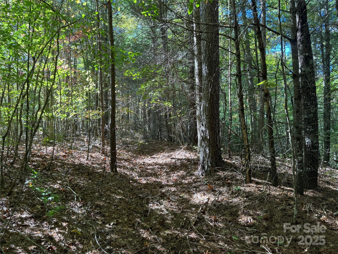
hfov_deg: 71.6
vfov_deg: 56.8
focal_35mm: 24
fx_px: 234
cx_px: 169
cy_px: 127
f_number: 1.78
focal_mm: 6.76
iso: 80
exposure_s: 1/121
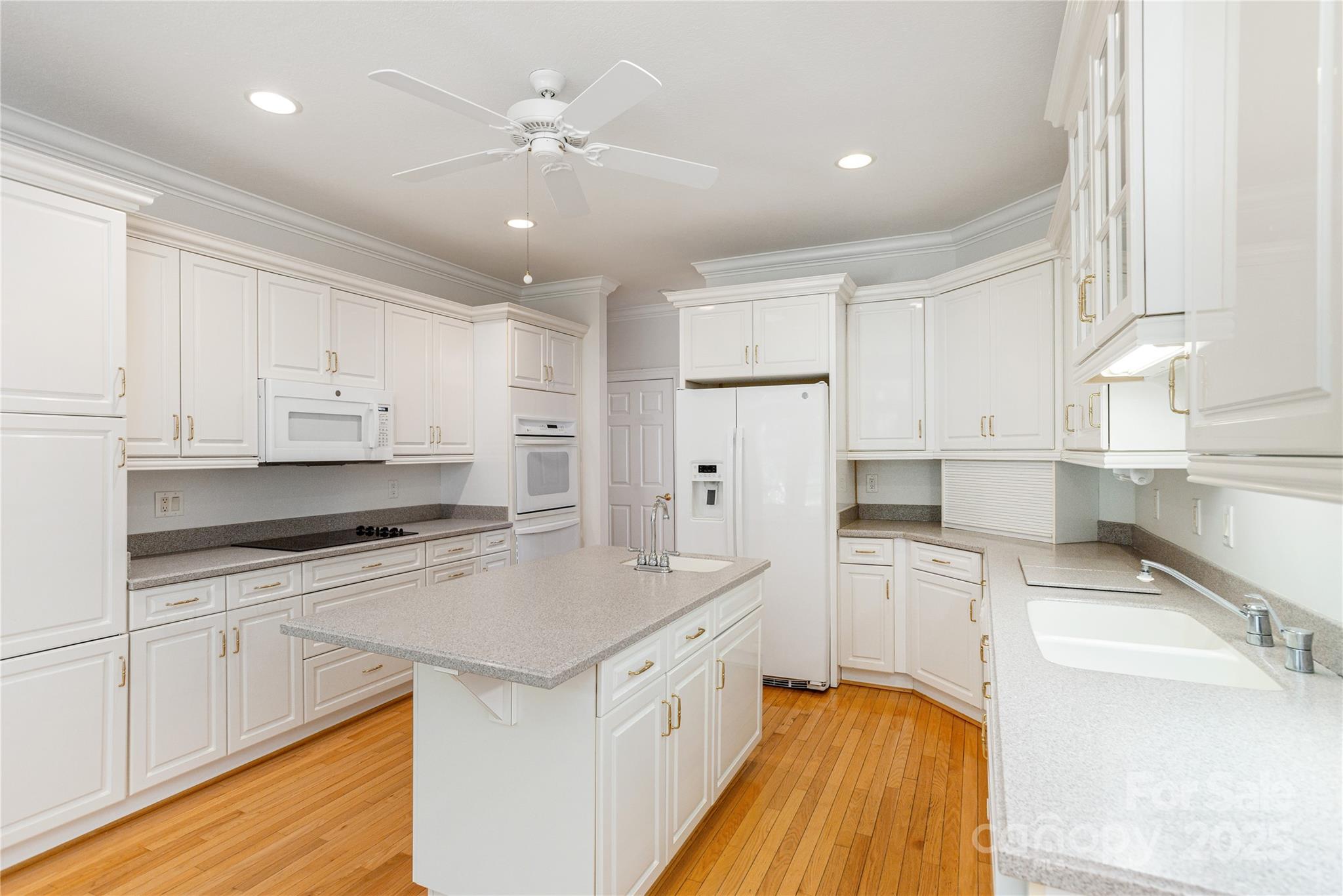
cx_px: 672
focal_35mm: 17
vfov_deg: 70.5
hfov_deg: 93.3
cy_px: 448
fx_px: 634
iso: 320
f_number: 7.1
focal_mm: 17
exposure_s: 1/80
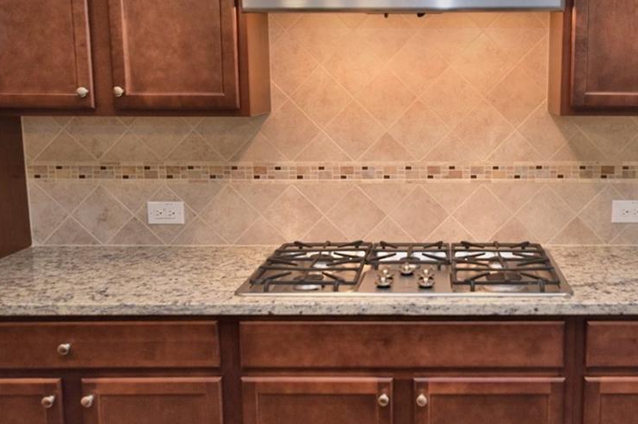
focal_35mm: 42
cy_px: 185
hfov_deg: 45.5
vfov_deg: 31.8
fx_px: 744
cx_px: 443
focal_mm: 20
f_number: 4.5
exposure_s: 1/80
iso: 800
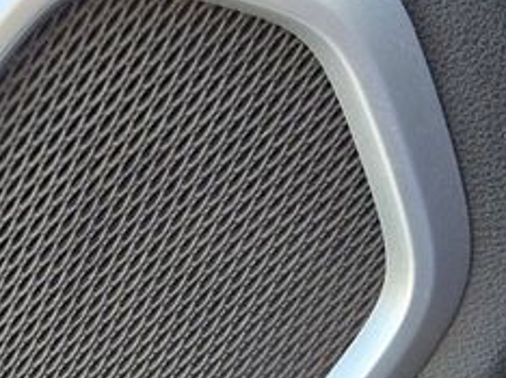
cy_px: 285
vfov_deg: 23.0
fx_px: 920
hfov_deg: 28.3
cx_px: -37
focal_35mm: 63
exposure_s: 1/180
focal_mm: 5.4
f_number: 1.8
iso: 200
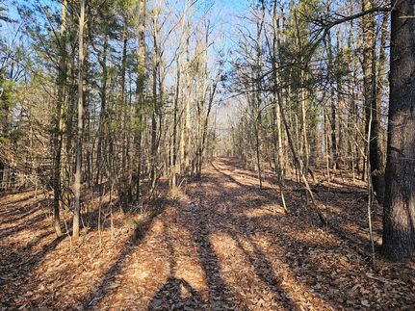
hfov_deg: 73.9
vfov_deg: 58.9
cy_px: 156
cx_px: 208
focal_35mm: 23
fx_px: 276
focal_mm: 6.3
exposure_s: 1/125
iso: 10
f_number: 1.7
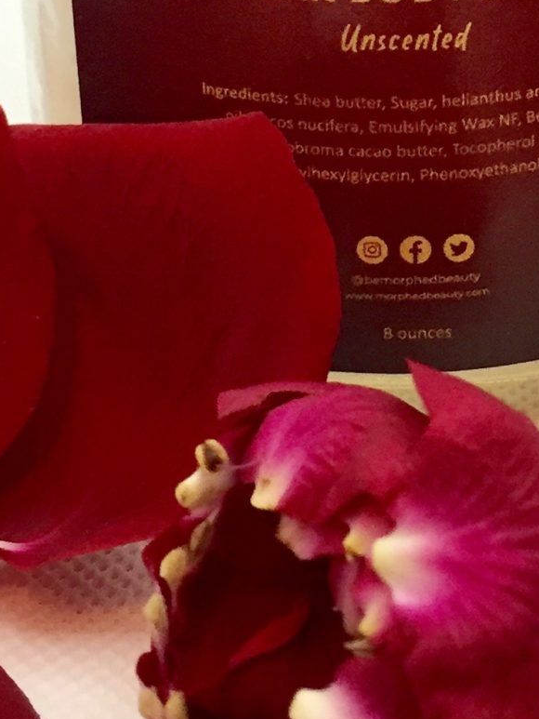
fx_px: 1993
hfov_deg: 15.3
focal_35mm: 96
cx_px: 459
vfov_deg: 19.6
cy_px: -64
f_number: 2.2
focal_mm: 4.15
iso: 40
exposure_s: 1/30
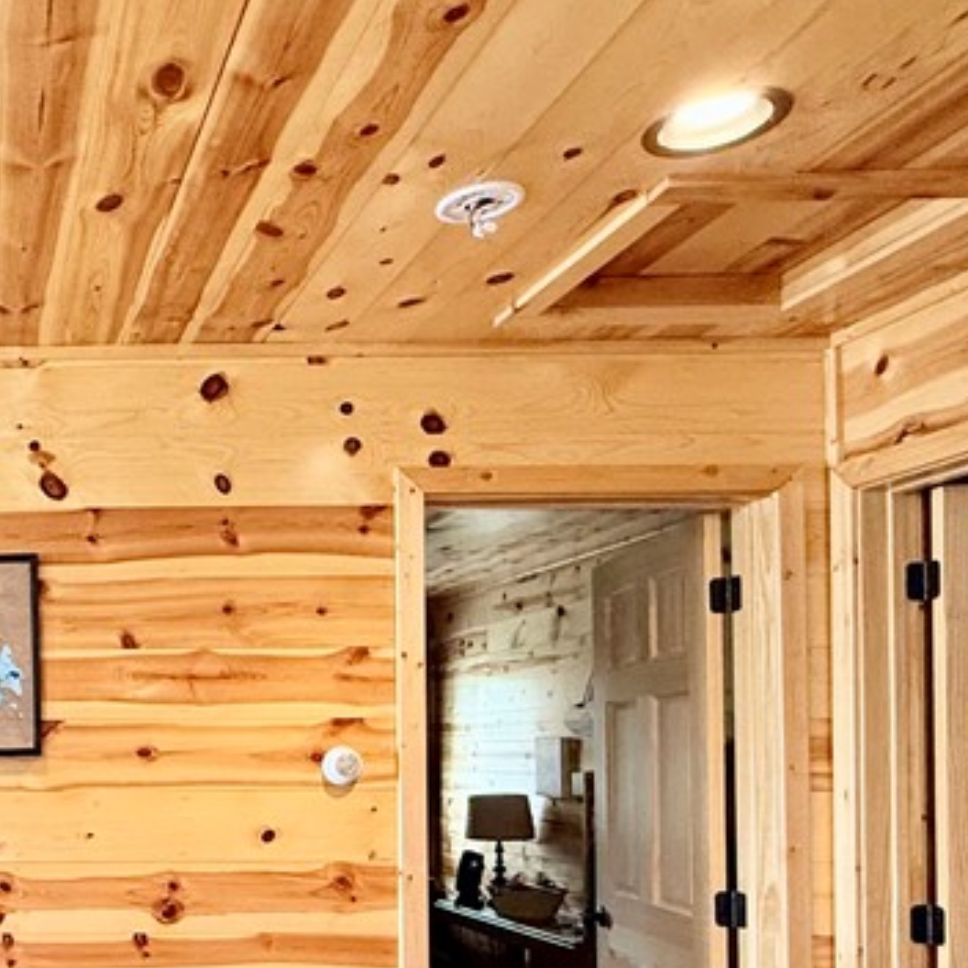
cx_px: -47
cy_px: 745
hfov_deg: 39.3
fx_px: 1139
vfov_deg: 44.3
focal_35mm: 36
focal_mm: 2.22
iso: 400
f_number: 2.2
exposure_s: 1/60
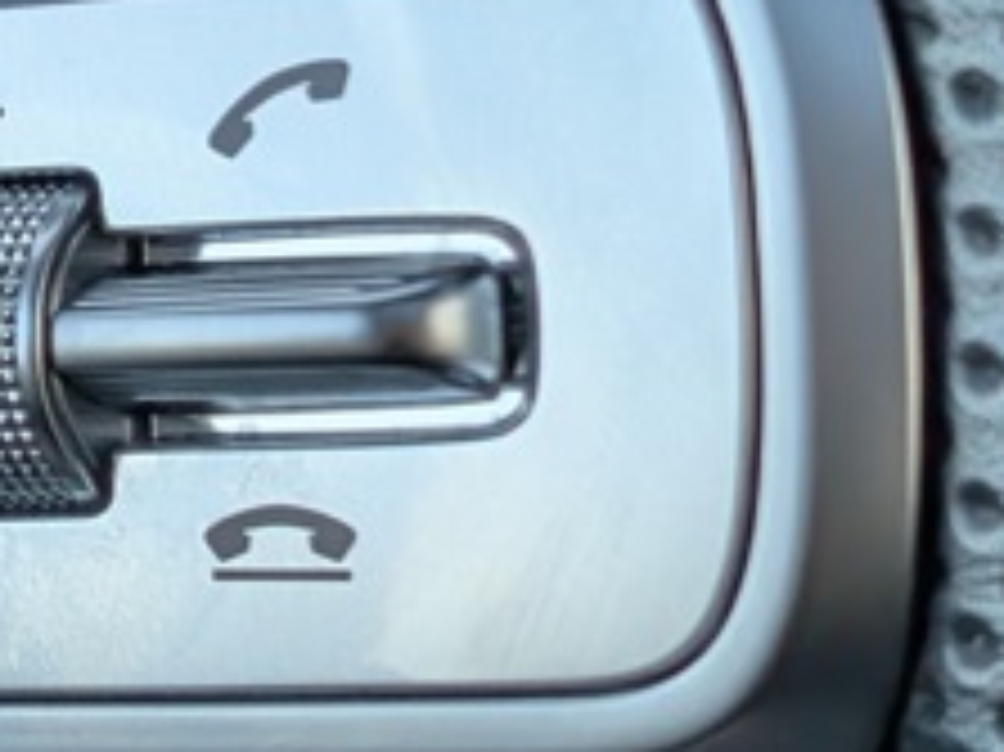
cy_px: 293
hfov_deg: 11.2
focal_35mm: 176
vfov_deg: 8.4
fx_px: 5102
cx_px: 59
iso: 128
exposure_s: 1/534
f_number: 1.68
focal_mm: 6.9
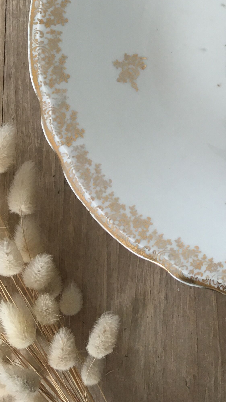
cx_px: 279
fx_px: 682
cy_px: 75
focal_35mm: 64
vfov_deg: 31.9
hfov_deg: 17.8
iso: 32
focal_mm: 4.15
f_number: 2.2
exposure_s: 1/33
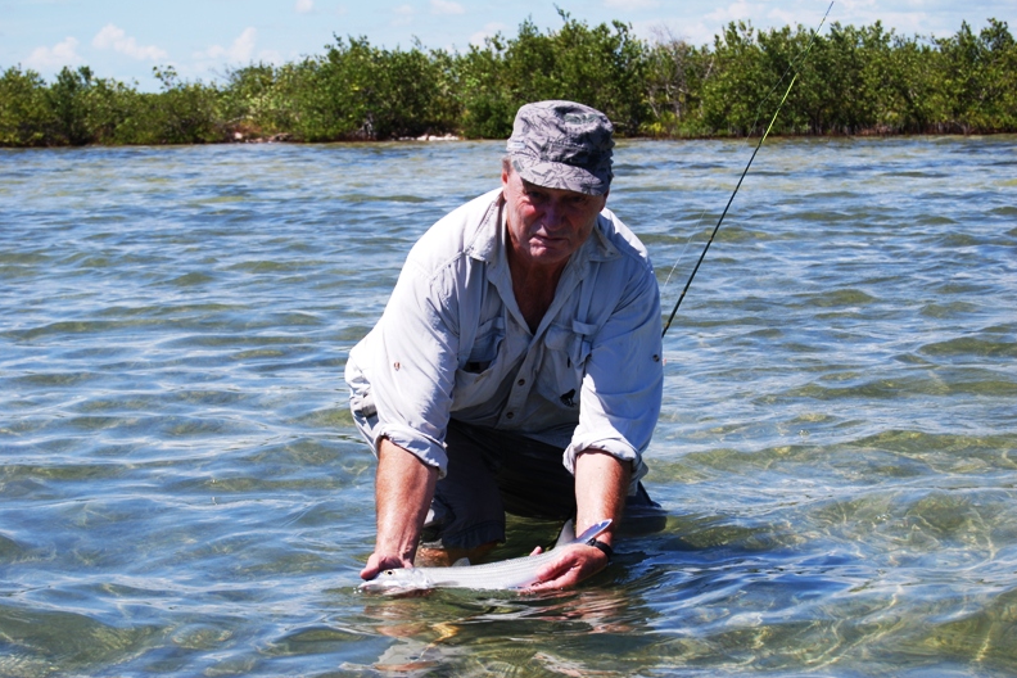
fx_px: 2359
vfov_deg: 16.4
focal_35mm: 84
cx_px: 512
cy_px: 338
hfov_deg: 24.3
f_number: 9
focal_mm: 55
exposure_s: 1/250
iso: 100
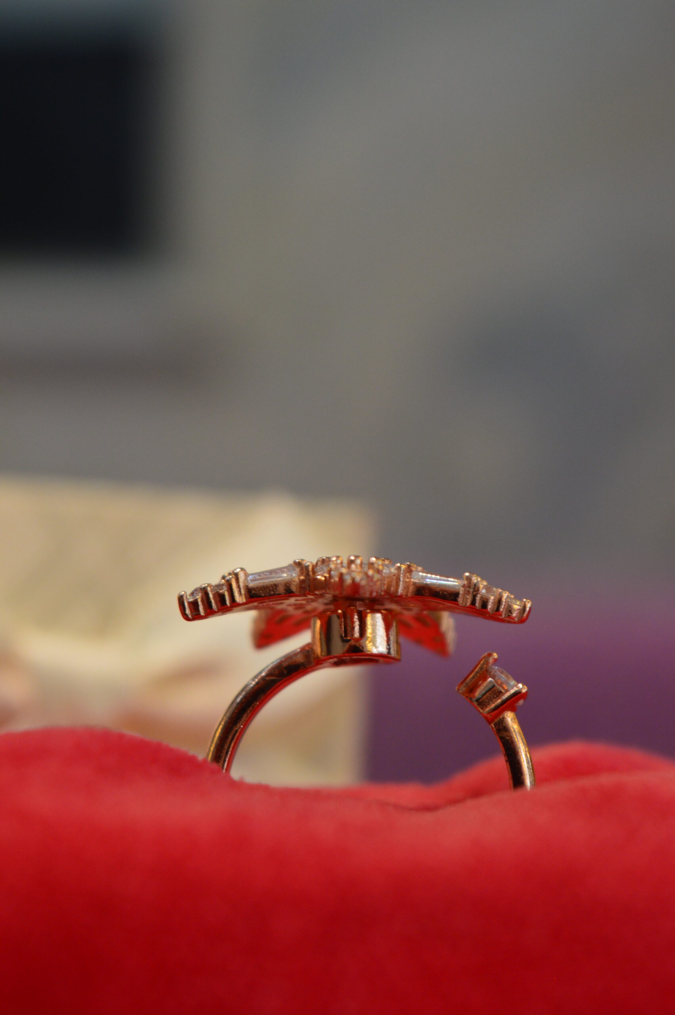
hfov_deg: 16.5
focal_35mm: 82
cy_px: 508
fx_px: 2325
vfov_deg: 24.6
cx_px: 338
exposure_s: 1/60
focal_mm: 55
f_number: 8
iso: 560
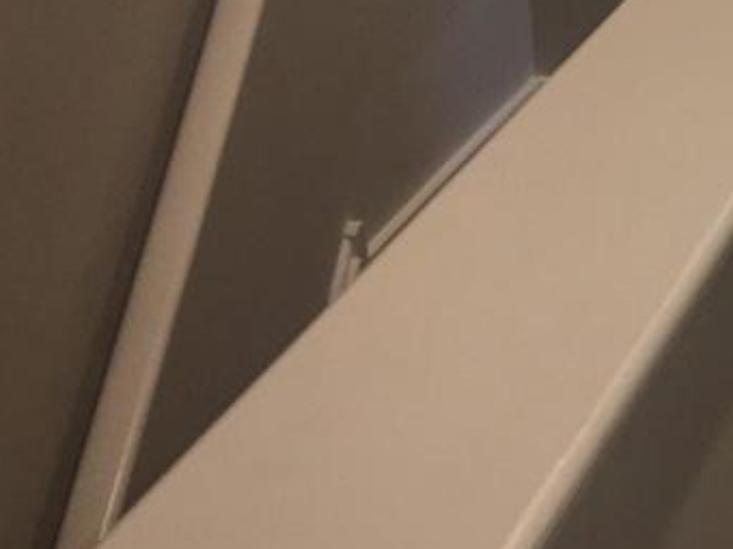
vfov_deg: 11.7
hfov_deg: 14.3
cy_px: -157
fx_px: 2605
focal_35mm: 123
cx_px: 1287
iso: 25
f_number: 2.2
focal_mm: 4.15
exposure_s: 1/33
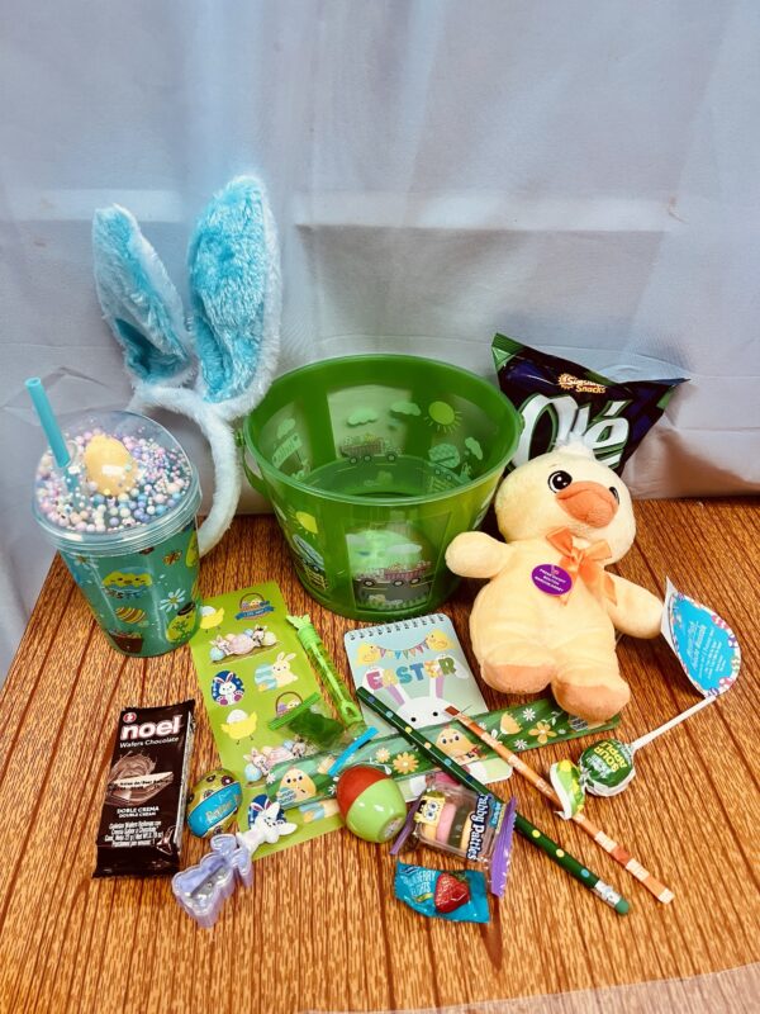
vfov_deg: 67.3
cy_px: 507
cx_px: 380
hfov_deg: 53.1
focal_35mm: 26
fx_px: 761
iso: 160
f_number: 1.5
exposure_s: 1/60
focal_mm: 5.7
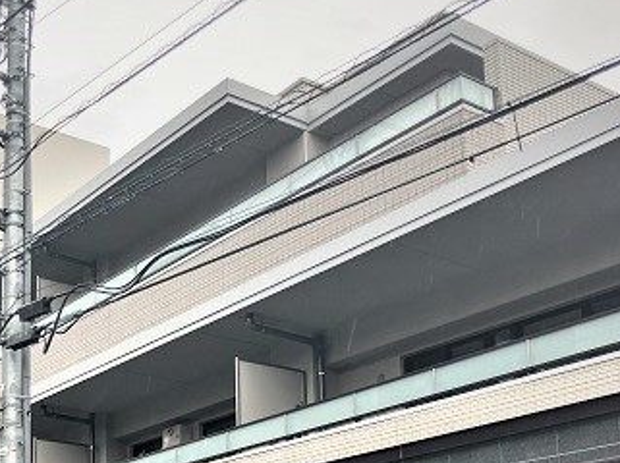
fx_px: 1038
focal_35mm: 58
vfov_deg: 24.1
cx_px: 119
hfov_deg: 32.3
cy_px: 455
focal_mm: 3.99
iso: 40
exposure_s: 1/121
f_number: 1.8
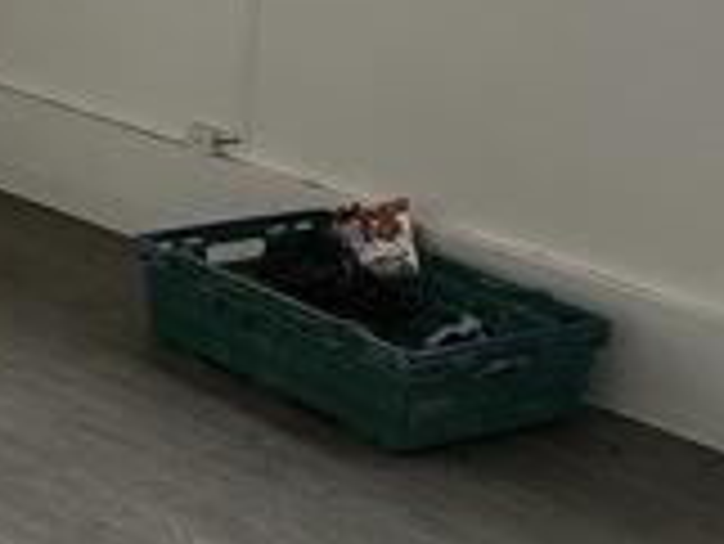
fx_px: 2700
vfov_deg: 11.2
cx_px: -130
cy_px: -148
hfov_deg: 14.8
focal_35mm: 129
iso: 125
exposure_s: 1/81
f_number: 1.5
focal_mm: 5.7
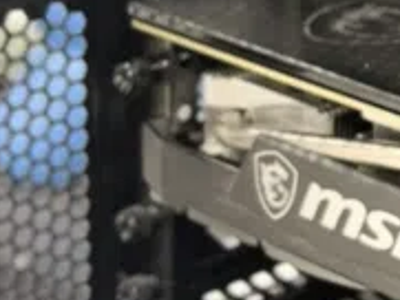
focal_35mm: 92
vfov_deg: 15.9
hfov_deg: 18.6
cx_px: 619
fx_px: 1064
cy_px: 33
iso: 640
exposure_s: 1/33
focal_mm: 5.1
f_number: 1.6
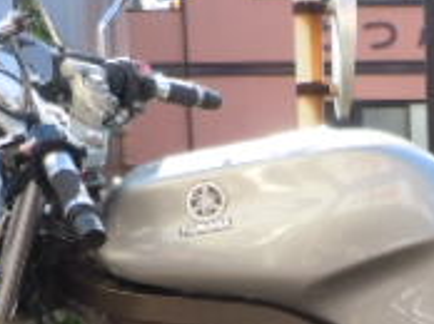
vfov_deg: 13.8
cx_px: 481
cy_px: 424
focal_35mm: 103
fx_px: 1290
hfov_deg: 18.4
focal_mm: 5
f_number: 3.7
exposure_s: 1/200
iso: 100
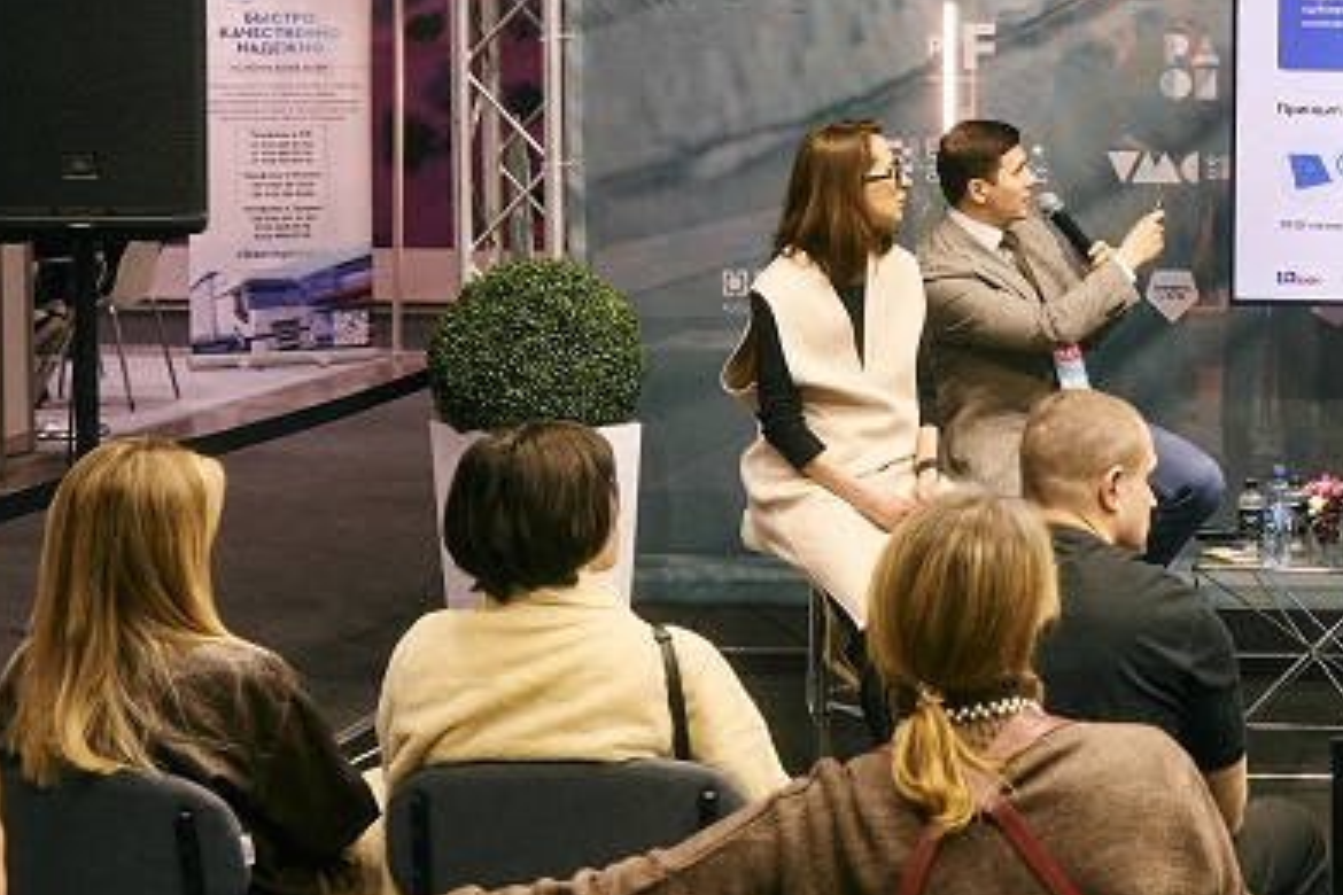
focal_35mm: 83
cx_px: 1512
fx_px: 3105
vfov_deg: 16.3
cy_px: 243
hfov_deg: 22.8
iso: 800
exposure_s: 1/200
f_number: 4.5
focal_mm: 33.5
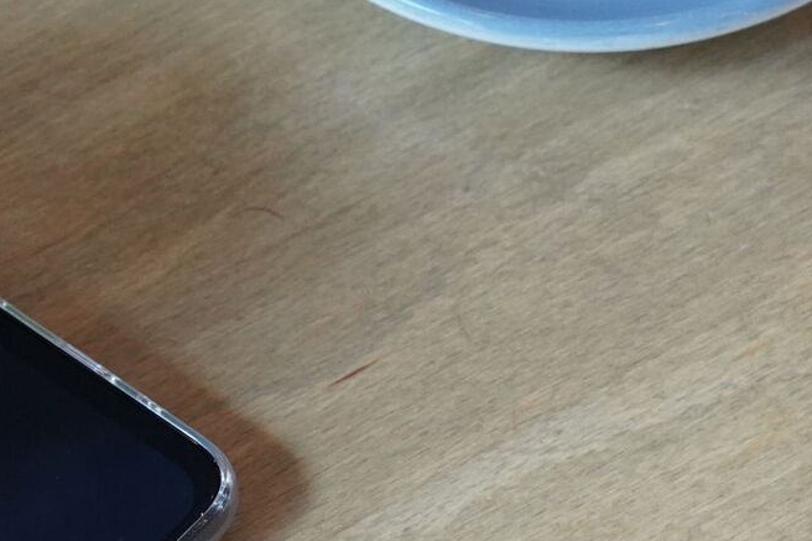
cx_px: 1016
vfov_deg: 8.5
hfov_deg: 12.4
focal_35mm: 161
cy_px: 514
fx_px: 3630
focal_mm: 55
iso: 5000
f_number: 7.1
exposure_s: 1/100
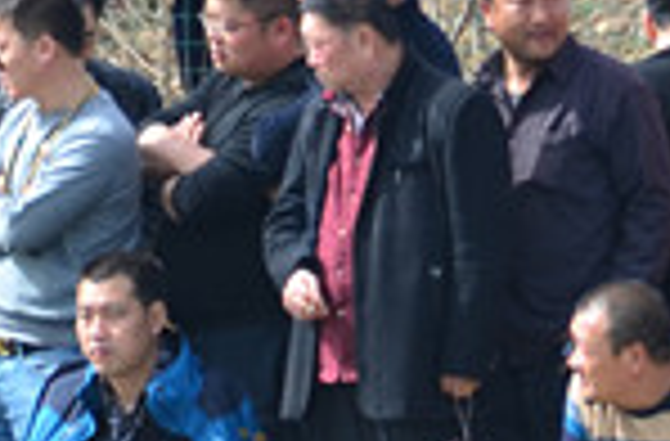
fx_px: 29875
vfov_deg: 0.8
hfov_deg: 1.3
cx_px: -369
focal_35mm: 1612
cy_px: 70
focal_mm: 200
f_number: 7.1
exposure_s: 1/200
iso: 100
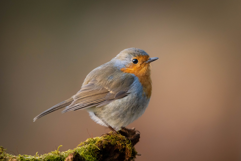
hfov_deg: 3.8
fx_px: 3615
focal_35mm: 540
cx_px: 120
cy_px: 80
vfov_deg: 2.5
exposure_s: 1/250
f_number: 6.3
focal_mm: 540
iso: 5000
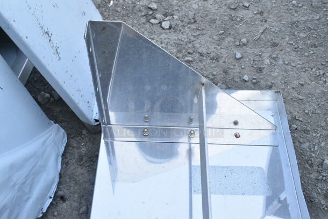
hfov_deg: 49.5
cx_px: 164
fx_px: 356
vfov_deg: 34.3
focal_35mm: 39
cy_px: 110
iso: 6400
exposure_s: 1/500
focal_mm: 26
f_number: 11
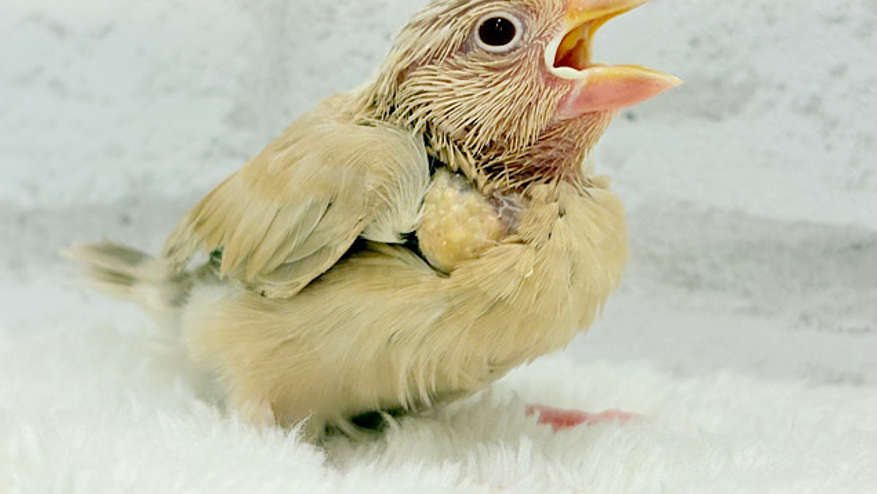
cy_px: 195
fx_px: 1326
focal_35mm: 57
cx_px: 437
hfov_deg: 36.6
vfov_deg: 21.1
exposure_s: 1/50
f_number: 1.6
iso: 40
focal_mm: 5.96
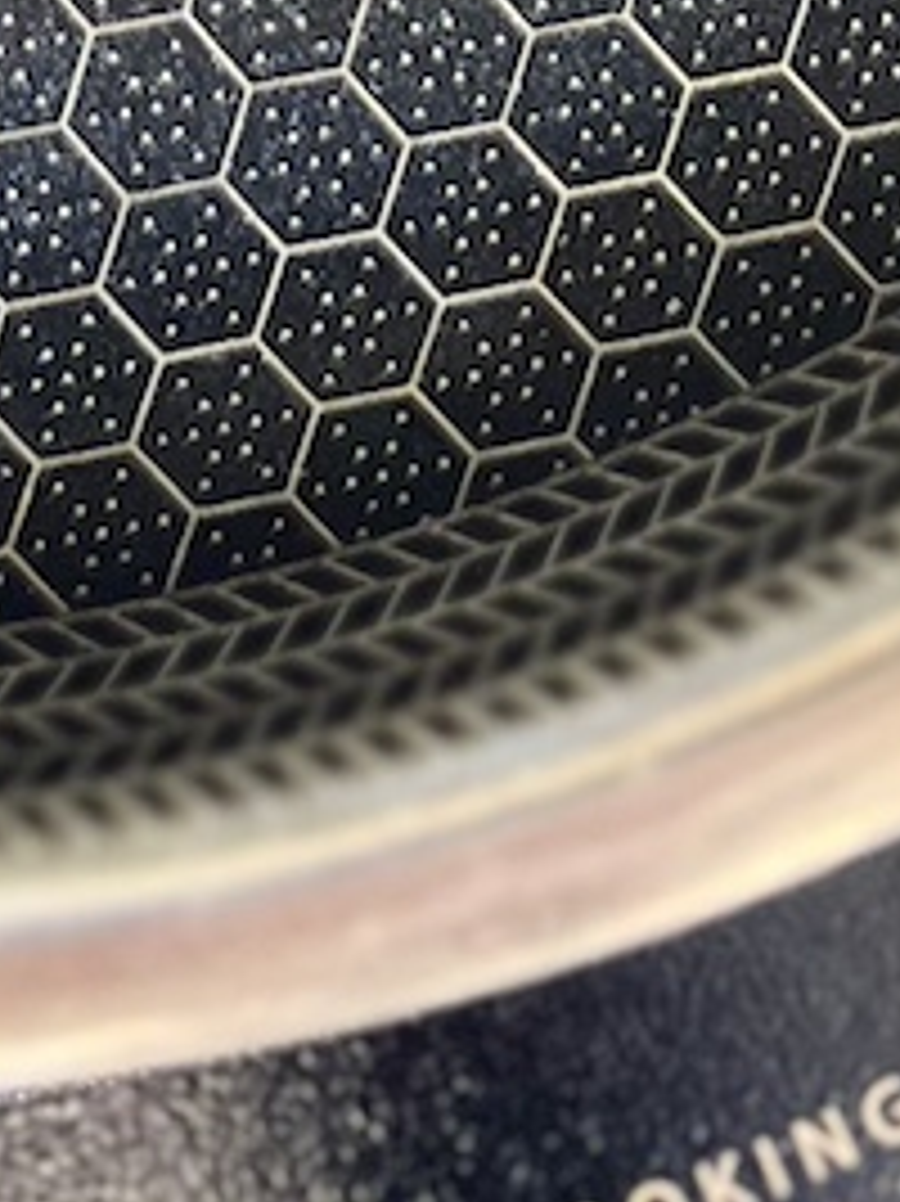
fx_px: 5412
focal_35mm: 156
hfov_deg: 9.3
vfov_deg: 10.5
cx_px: -454
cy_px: -1891
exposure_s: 1/93
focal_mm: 5.7
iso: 125
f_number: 1.5
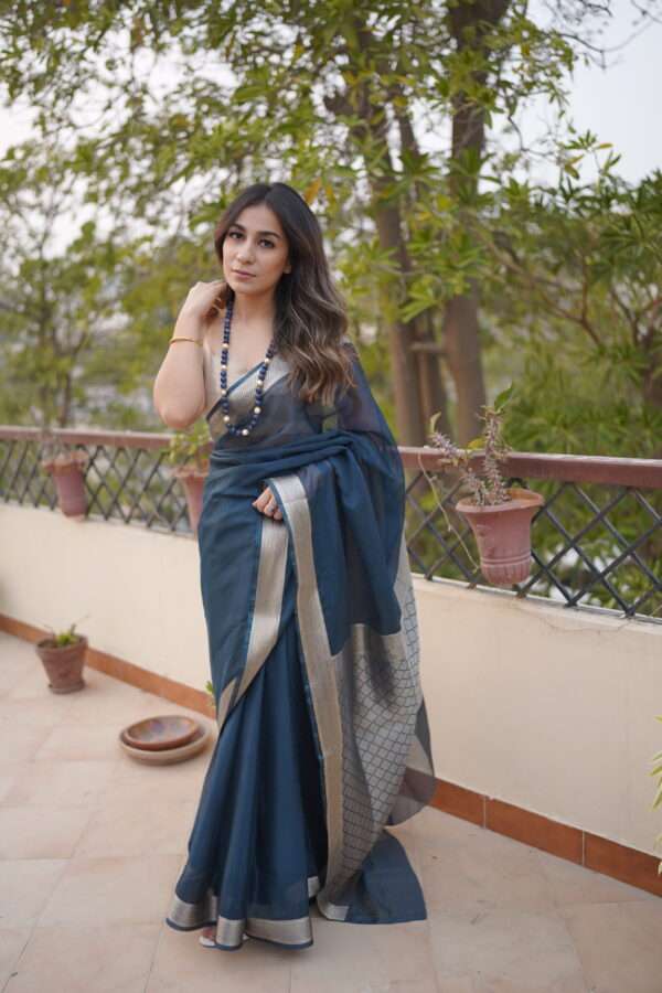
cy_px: 496
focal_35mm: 35
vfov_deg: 54.4
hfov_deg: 37.9
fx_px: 965
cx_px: 331
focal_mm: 35
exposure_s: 1/500
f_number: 1.4
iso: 320
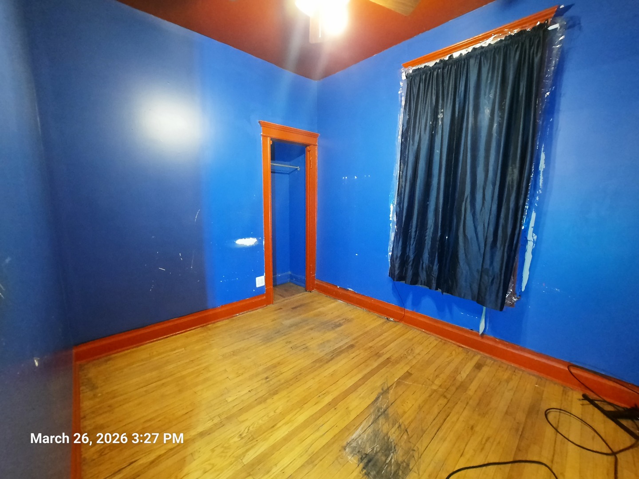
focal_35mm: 13
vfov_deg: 89.9
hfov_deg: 106.2
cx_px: 320
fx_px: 240
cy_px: 240
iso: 800
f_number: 2.2
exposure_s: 1/17
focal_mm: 1.74
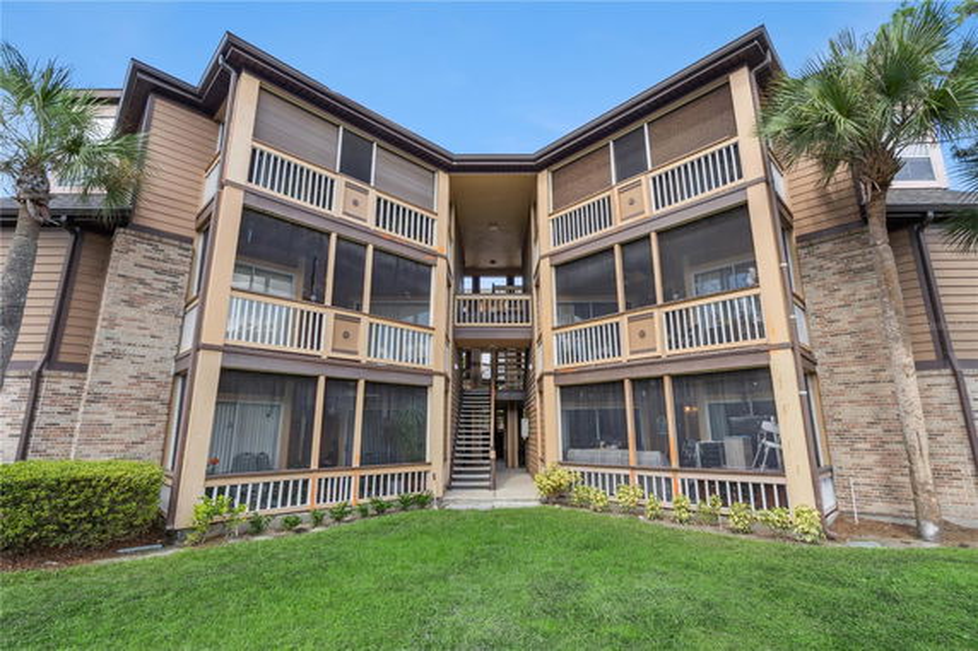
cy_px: 326
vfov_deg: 73.7
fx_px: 435
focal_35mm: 16
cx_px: 489
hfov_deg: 96.8
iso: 200
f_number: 14
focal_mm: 16
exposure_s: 1/60
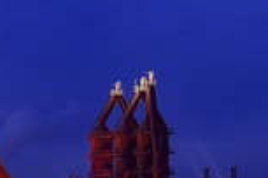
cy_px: 131
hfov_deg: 14.7
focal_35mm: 132
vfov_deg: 10.4
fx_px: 983
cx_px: -98
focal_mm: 48
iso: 1600
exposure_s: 1/3.33
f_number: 5
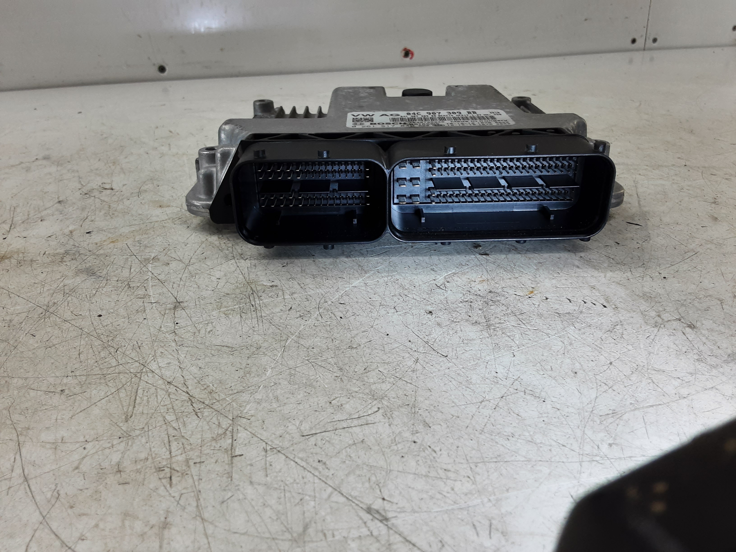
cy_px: 276
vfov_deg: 51.4
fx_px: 574
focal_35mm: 27
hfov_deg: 65.3
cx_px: 368
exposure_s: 1/50
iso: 50
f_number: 1.9
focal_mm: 2.91
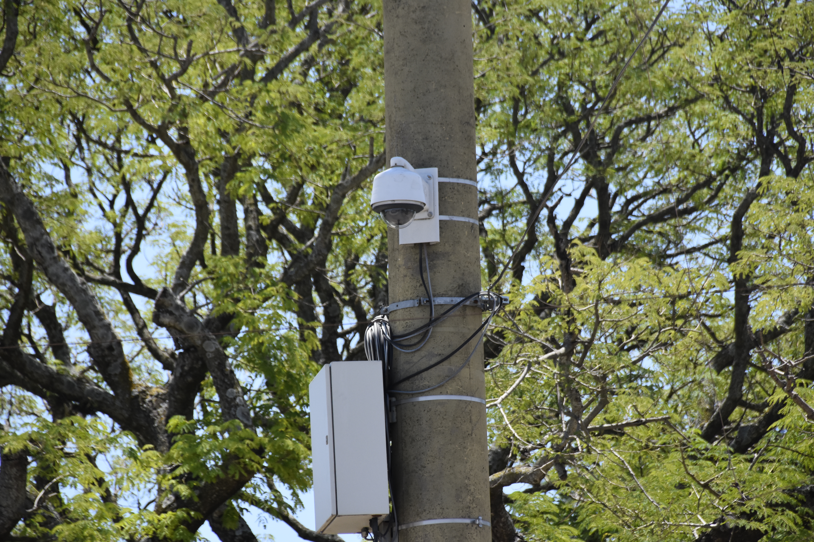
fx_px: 8479
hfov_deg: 5.5
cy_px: 271
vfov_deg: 3.7
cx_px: 407
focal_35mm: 375
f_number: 9
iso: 800
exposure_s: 1/1000
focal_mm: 250
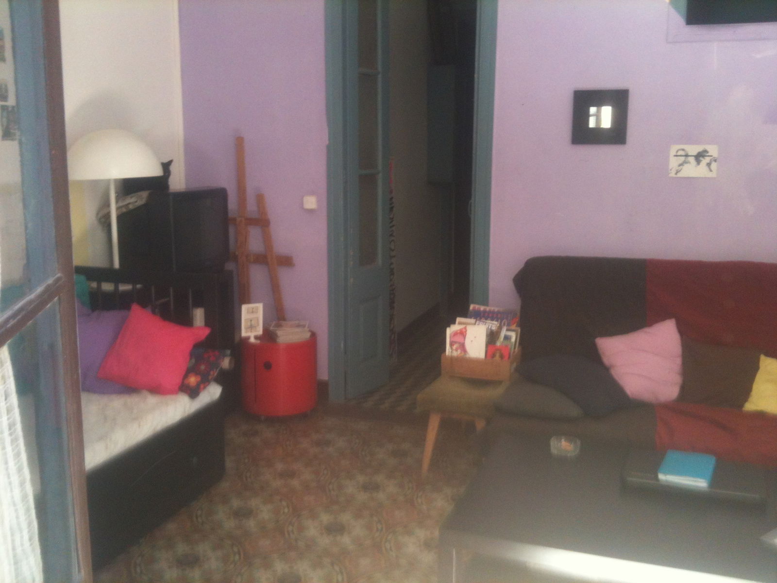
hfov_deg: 52.6
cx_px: 388
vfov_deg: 40.7
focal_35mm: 35
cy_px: 292
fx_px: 786
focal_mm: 3.85
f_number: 2.8
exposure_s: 1/15
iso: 100
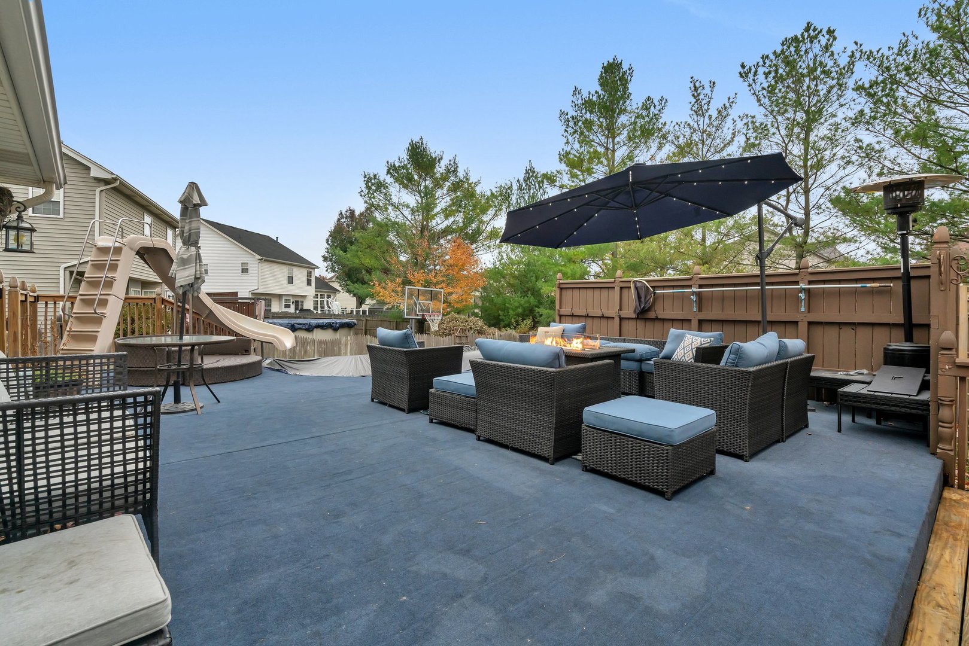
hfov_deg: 96.7
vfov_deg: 73.8
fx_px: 431
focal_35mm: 16
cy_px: 323
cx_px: 484
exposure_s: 1/60
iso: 640
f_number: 10
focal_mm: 16
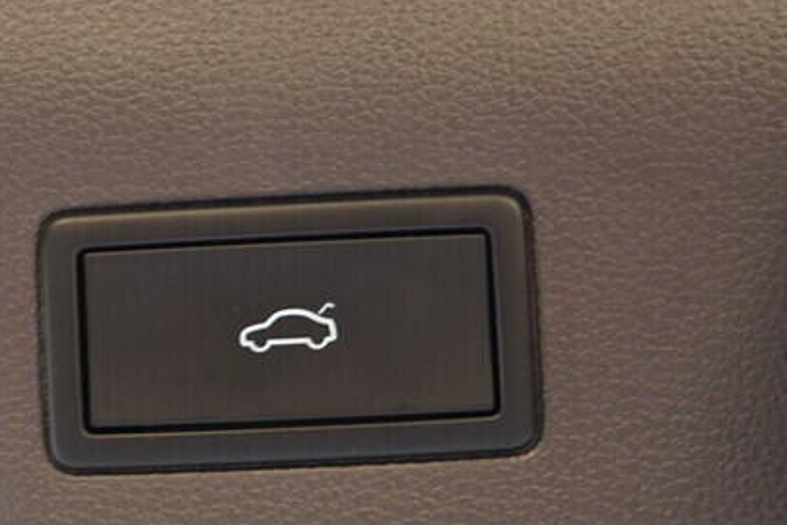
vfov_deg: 15.0
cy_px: 330
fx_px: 1989
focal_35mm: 91
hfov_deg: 22.1
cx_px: 165
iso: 500
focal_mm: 24
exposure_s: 1/40
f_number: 2.8
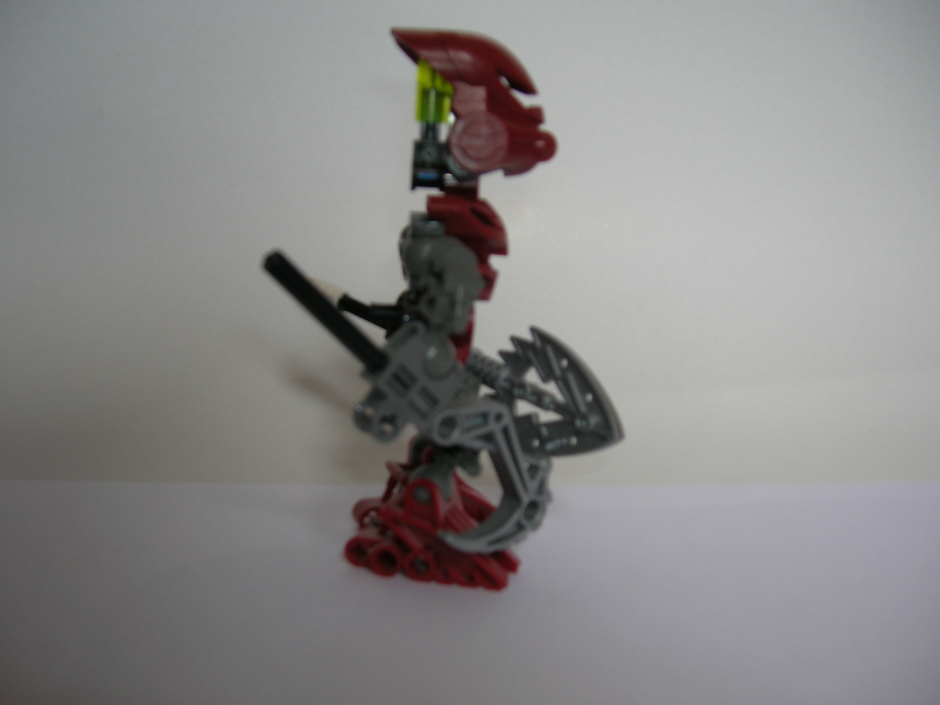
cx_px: 470
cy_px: 352
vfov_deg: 41.8
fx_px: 923
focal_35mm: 34
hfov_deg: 54.0
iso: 51
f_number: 2.9
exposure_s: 1/27.6
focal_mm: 5.7
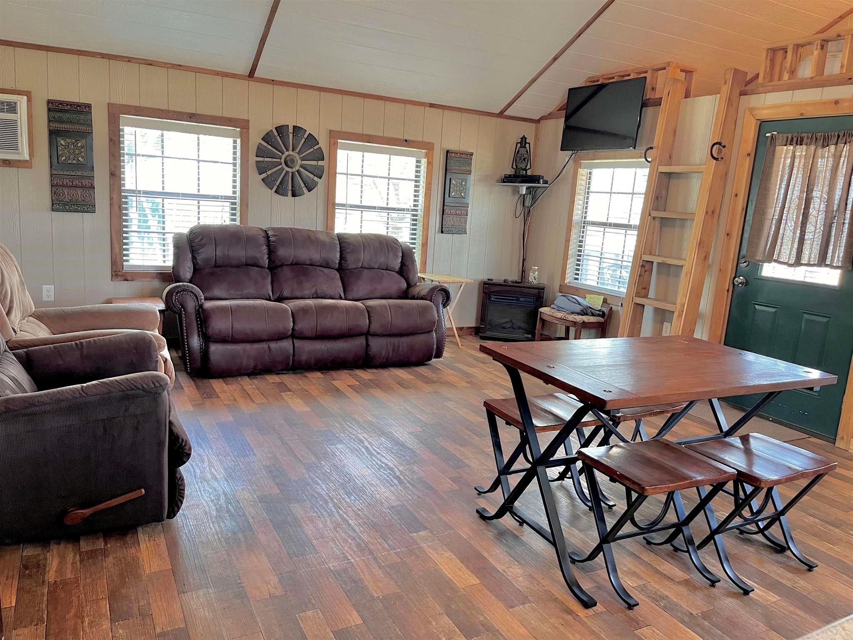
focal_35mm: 26
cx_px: 426
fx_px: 641
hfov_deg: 67.3
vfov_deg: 53.1
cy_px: 320
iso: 200
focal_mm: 5.1
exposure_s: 1/60
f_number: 1.6
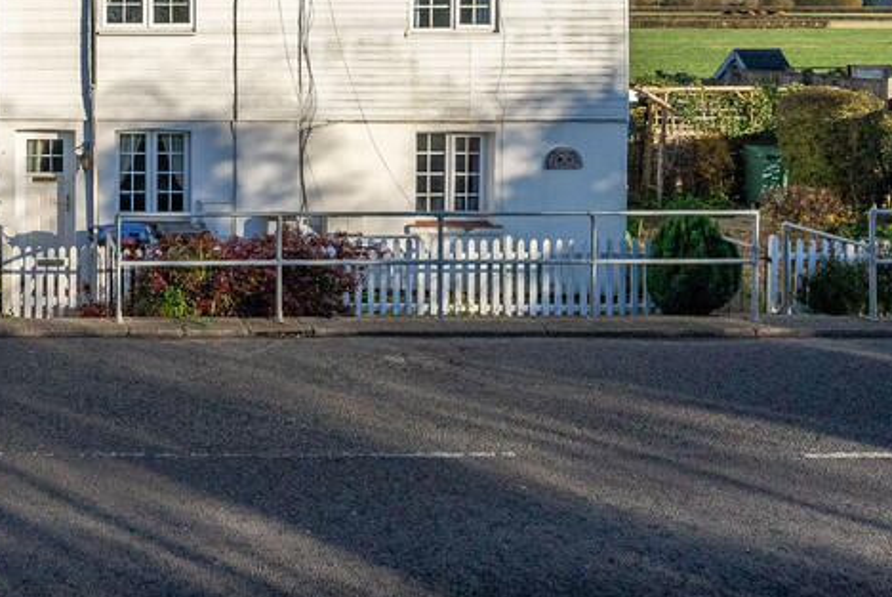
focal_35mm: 36
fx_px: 895
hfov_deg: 44.2
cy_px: -2
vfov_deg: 33.6
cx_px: -23
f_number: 7.1
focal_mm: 16.5
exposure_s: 1/2500
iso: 1000
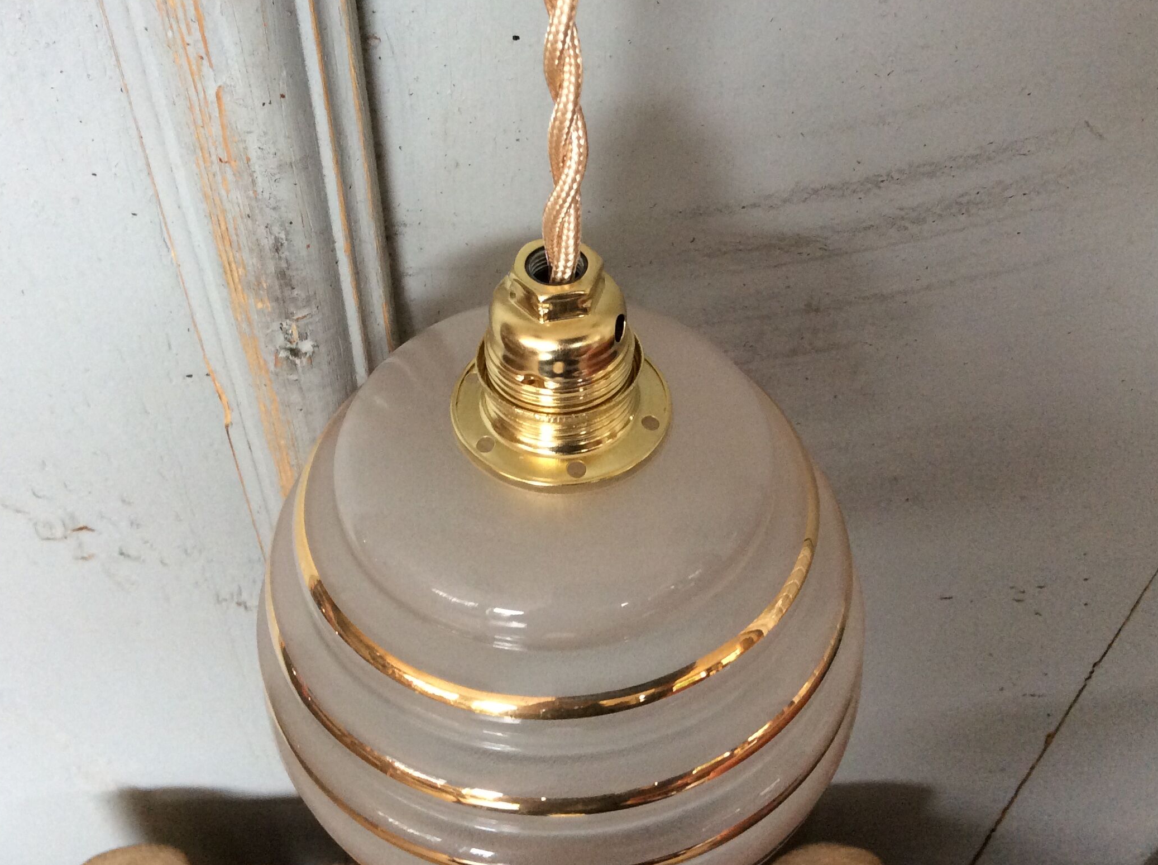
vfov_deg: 35.9
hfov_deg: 46.8
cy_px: 418
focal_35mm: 40
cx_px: 556
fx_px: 1336
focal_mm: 3.3
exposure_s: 1/25
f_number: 2.4
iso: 100
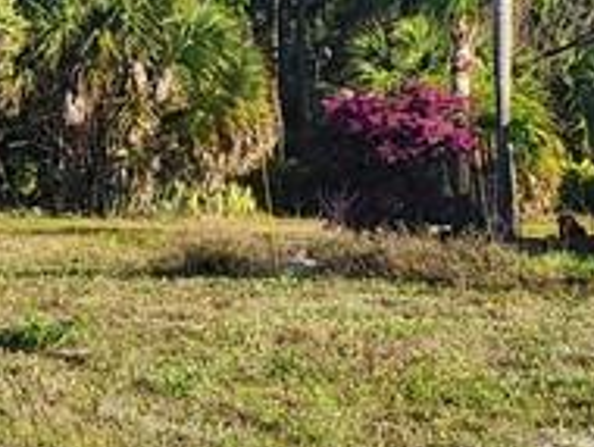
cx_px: -363
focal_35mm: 140
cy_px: 97
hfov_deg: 13.1
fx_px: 2405
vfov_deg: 10.6
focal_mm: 4.3
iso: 50
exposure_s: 1/706
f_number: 2.4
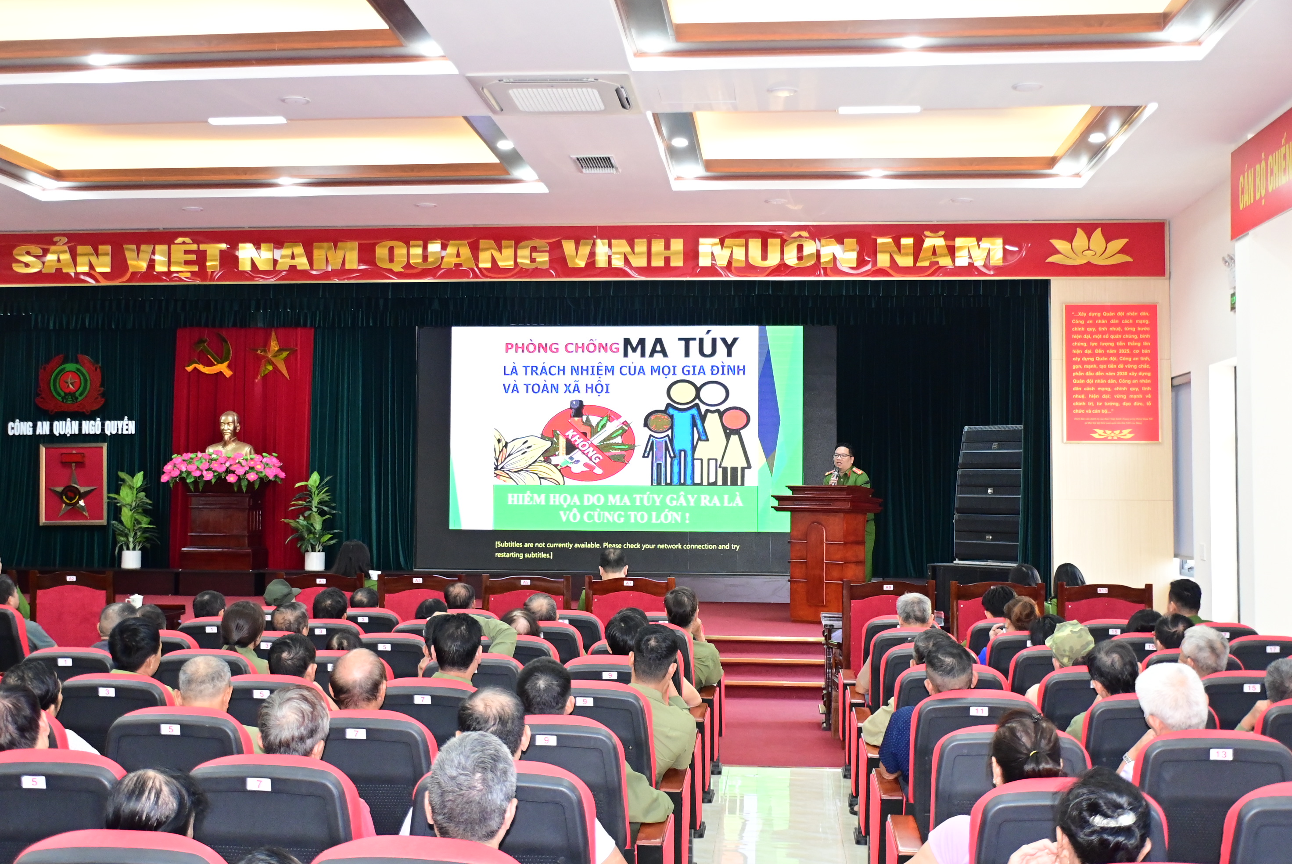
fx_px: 1437
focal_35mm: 40
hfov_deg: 48.4
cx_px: 646
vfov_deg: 33.5
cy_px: 432
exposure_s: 1/200
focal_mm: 27
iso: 3200
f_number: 4
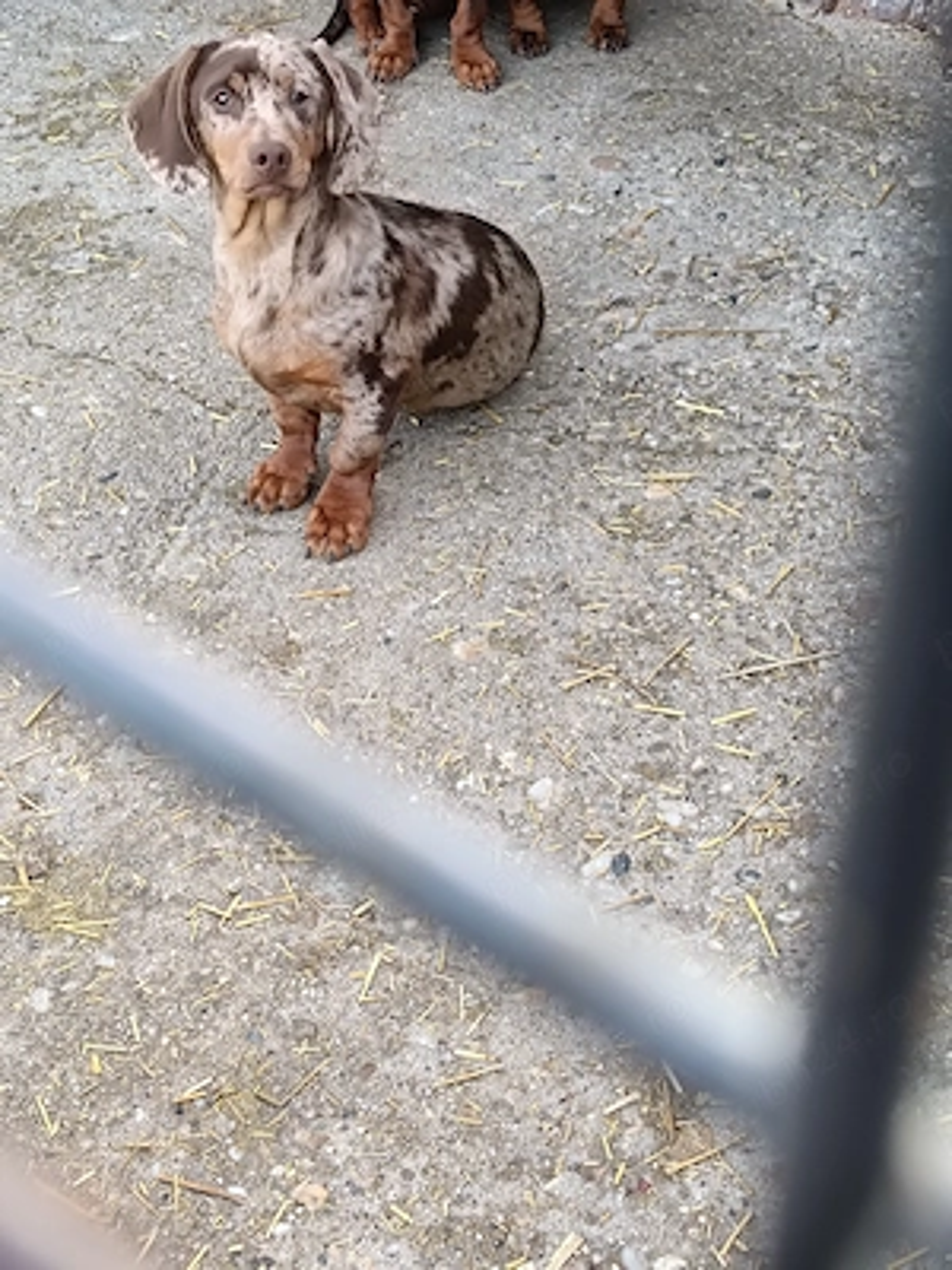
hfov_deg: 27.0
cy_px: 635
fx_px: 1980
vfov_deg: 35.5
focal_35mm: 54
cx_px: 476
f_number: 1.8
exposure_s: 1/33.3
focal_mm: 3.98
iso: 100
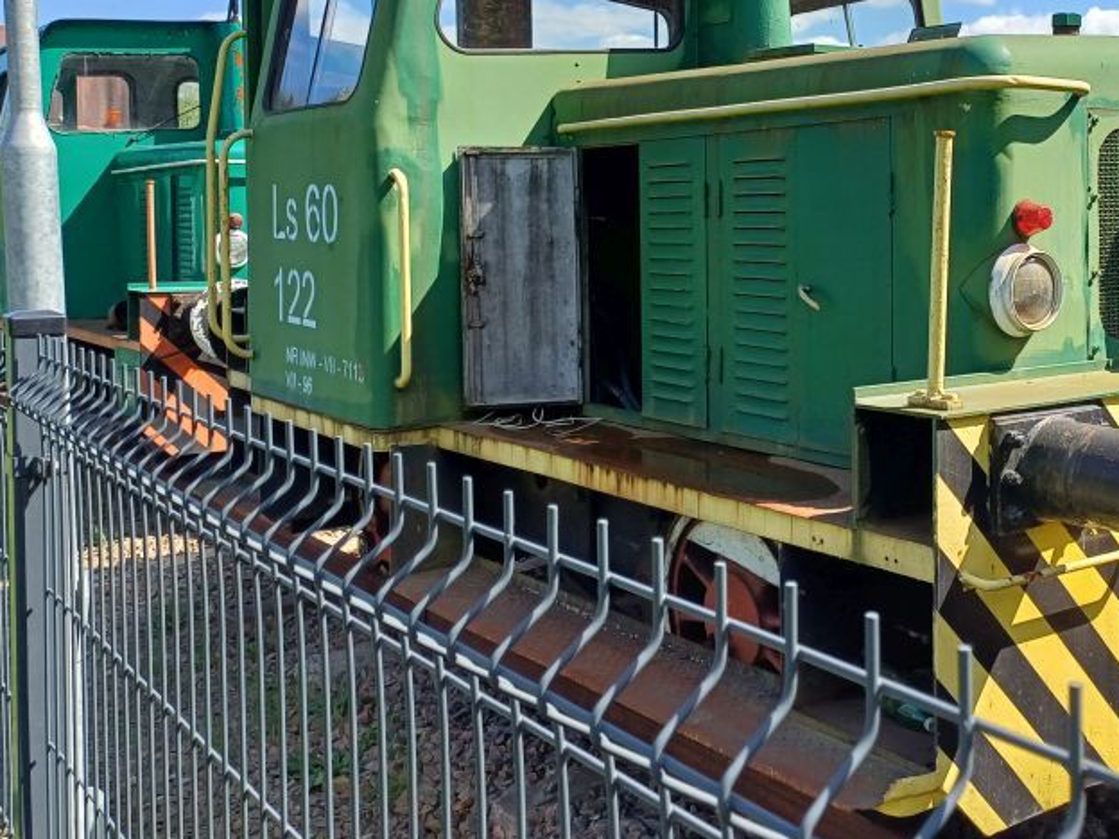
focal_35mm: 41
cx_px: 857
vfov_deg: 34.8
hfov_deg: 44.1
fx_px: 1325
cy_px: 272
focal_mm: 4.65
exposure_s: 1/837
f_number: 1.8
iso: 50
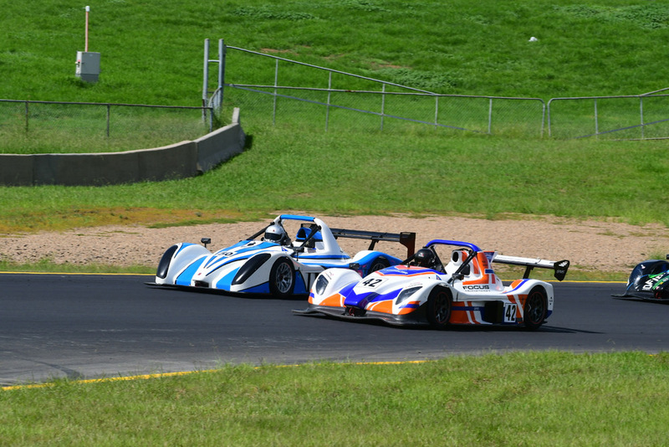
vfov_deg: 4.6
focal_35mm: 300
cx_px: 334
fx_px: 5577
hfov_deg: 6.9
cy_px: 224
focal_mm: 200
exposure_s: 1/640
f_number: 11
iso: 320
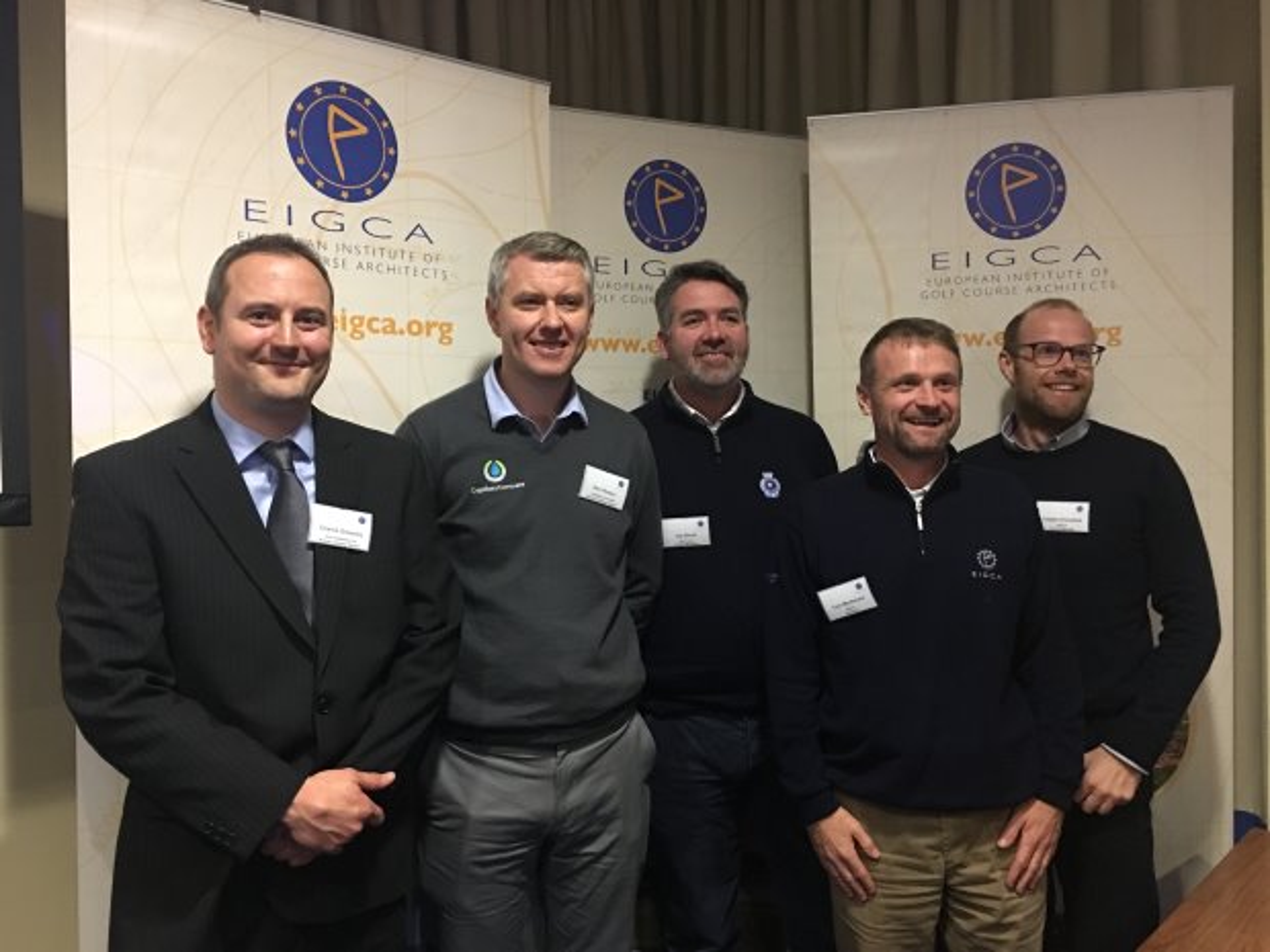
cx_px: 635
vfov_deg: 48.2
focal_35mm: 29
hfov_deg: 61.7
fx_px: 1064
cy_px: 476
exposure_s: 1/8
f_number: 2.2
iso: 160
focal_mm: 4.15
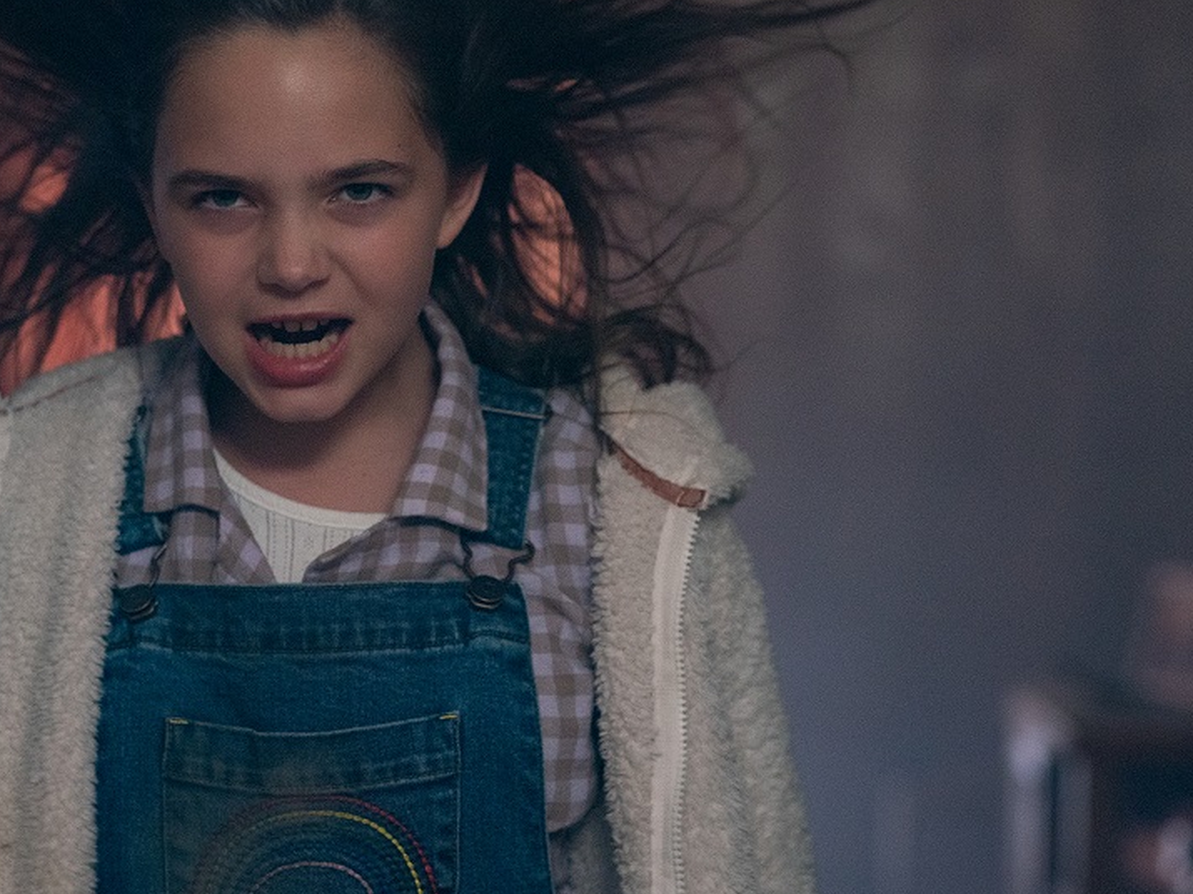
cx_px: 429
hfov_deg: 14.7
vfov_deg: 11.1
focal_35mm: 134
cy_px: 299
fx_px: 4617
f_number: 3.2
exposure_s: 1/200
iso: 3200
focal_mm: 83
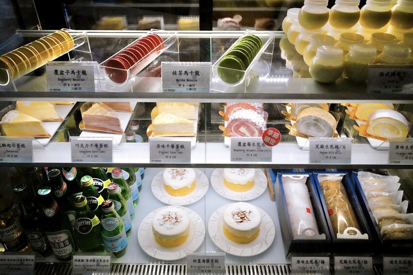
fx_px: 321
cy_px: 138
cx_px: 206
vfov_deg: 46.4
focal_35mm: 28
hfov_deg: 65.5
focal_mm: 28
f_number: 8
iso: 6400
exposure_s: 1/1250
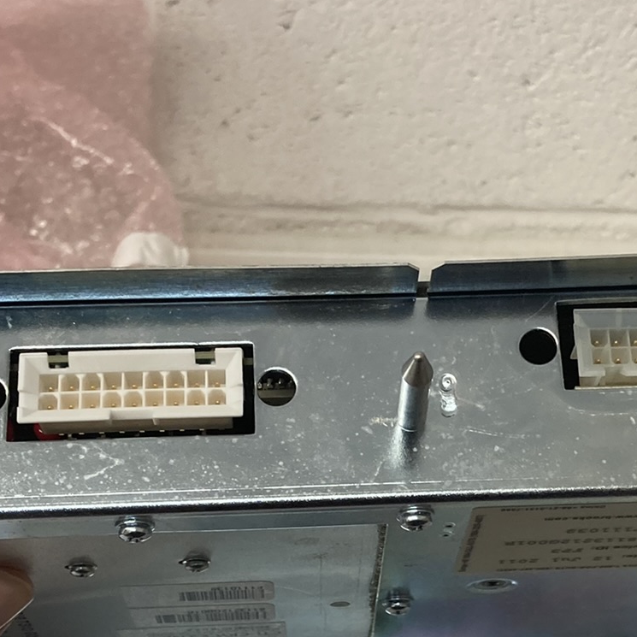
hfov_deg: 25.3
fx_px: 1416
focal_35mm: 68
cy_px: 445
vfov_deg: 25.2
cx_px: 375
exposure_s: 1/50
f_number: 1.8
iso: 125
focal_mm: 3.99
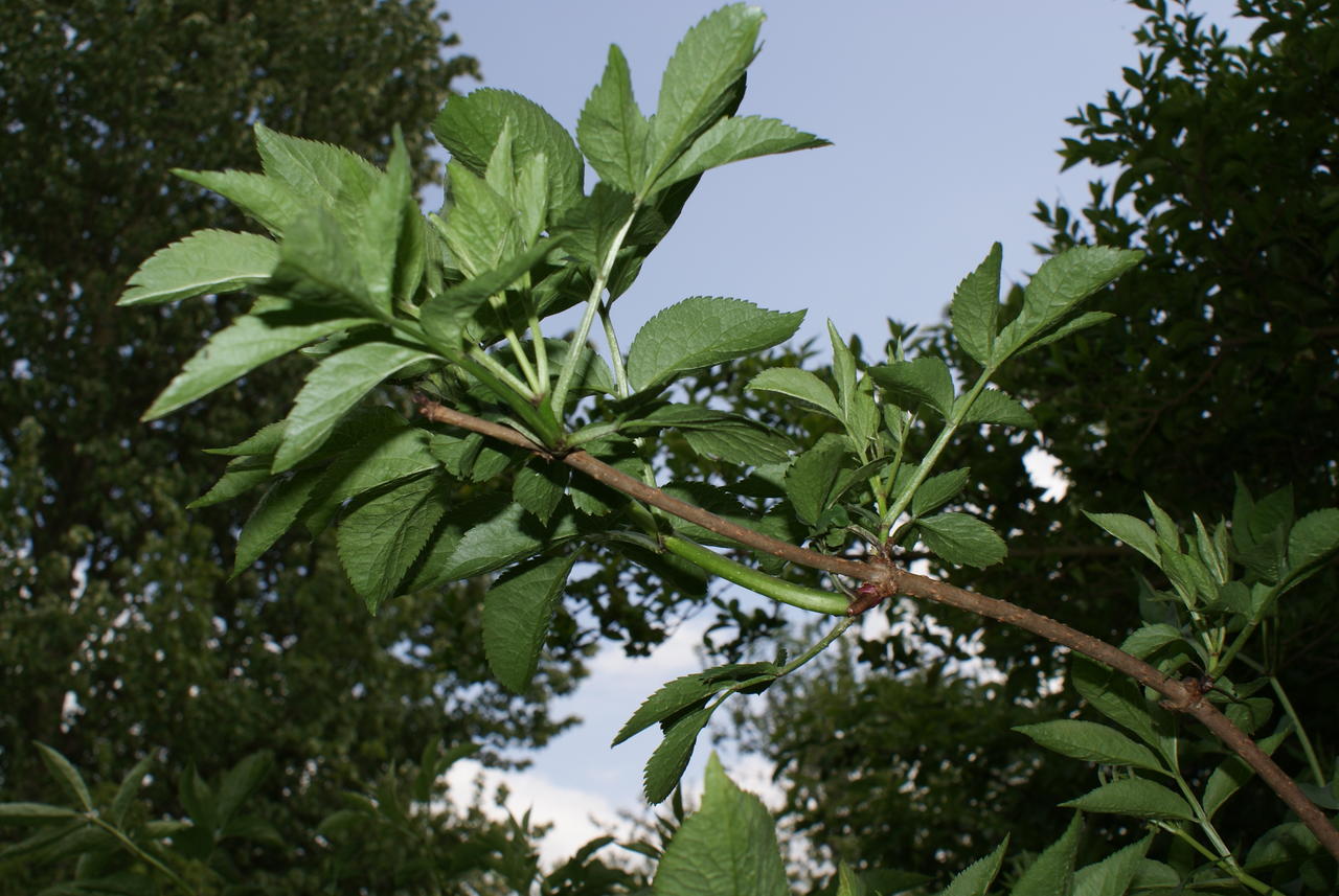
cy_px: 448
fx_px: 1452
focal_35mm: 39
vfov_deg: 34.3
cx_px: 670
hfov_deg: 49.5
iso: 100
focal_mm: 26
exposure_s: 1/160
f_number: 10
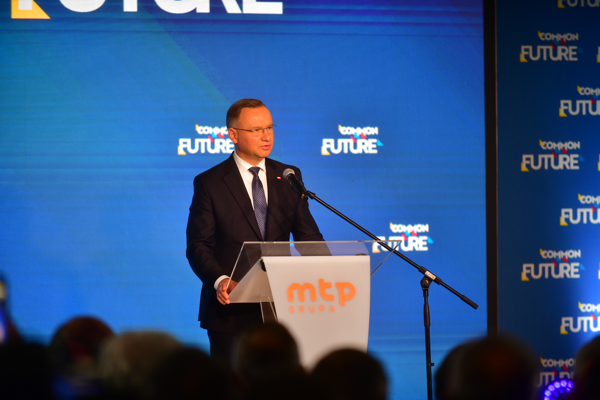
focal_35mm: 200
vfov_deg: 6.9
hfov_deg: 10.3
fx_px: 3333
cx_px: 300
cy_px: 200
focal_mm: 200
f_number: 2.8
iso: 500
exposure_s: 1/200
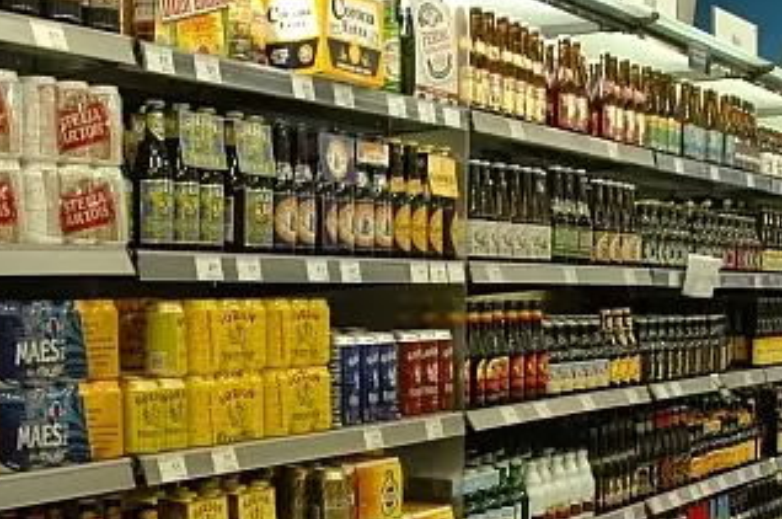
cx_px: 393
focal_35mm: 68
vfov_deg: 19.6
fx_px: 1475
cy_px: 472
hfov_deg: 29.7
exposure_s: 1/13
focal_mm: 18
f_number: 4.5
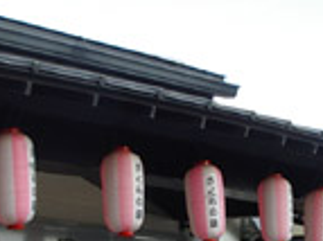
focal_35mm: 120
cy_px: 198
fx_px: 1119
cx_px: 228
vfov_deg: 12.3
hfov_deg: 16.4
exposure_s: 1/80
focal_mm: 5.8
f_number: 4.8
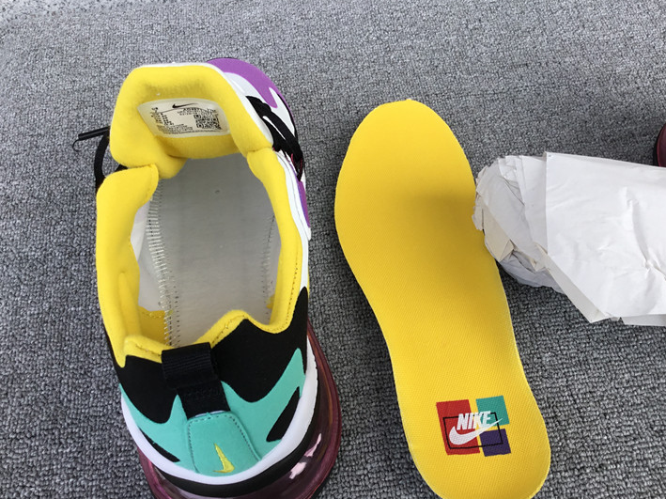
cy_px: 271
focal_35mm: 35
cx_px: 361
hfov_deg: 52.6
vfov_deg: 40.6
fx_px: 673
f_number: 2.4
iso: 25
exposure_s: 1/319
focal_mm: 3.3
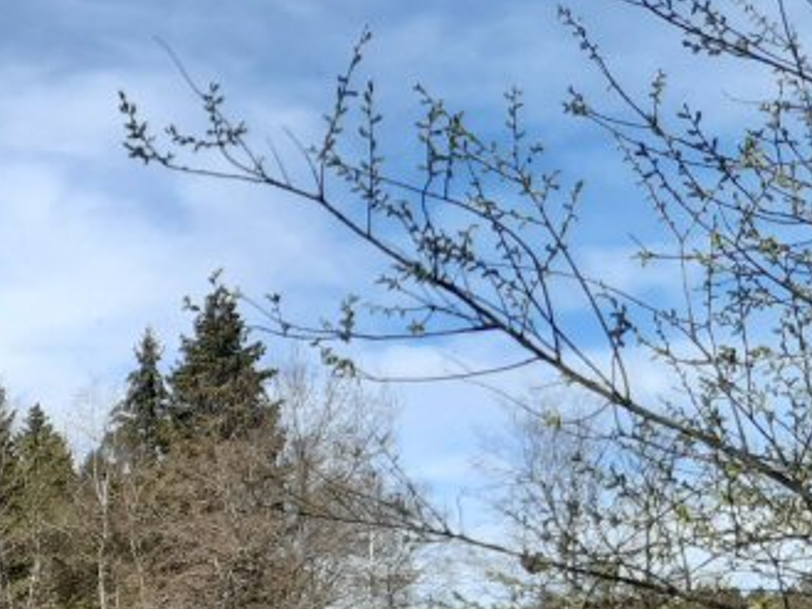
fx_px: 1854
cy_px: 838
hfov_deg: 21.5
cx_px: -336
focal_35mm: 79
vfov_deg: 17.3
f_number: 1.7
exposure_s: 1/1422
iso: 40
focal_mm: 3.92
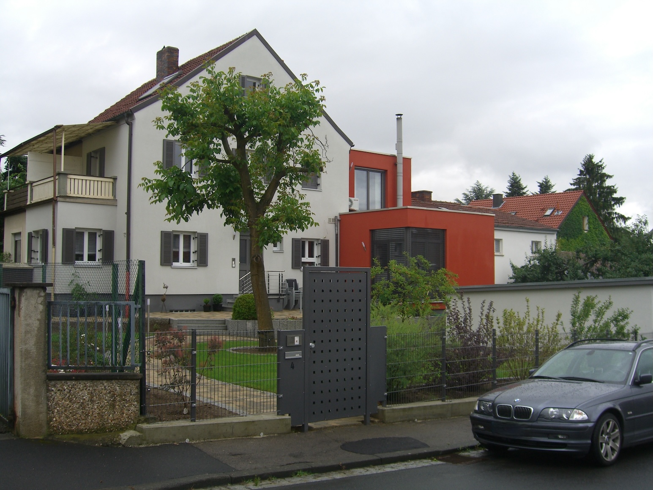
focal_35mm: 38
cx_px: 326
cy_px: 245
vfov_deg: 37.7
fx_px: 717
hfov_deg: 49.0
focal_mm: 7.9
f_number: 4
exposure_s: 1/250
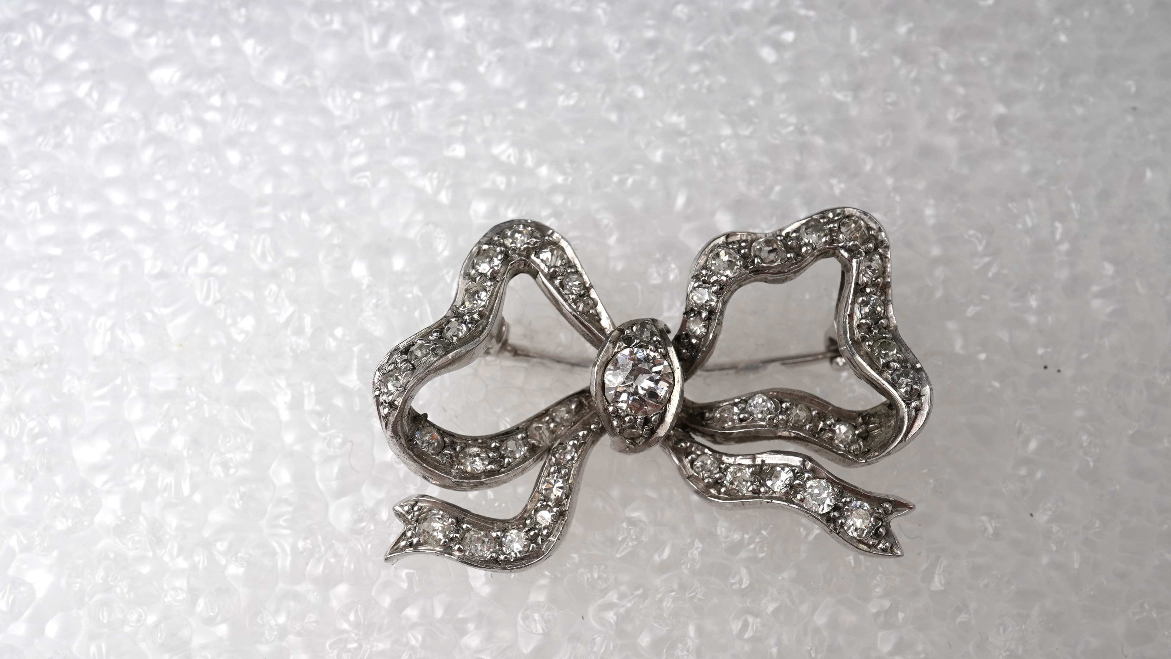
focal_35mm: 48
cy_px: 394
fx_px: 1490
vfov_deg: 24.9
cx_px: 596
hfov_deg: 42.9
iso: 500
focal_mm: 30
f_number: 20
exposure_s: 1/125
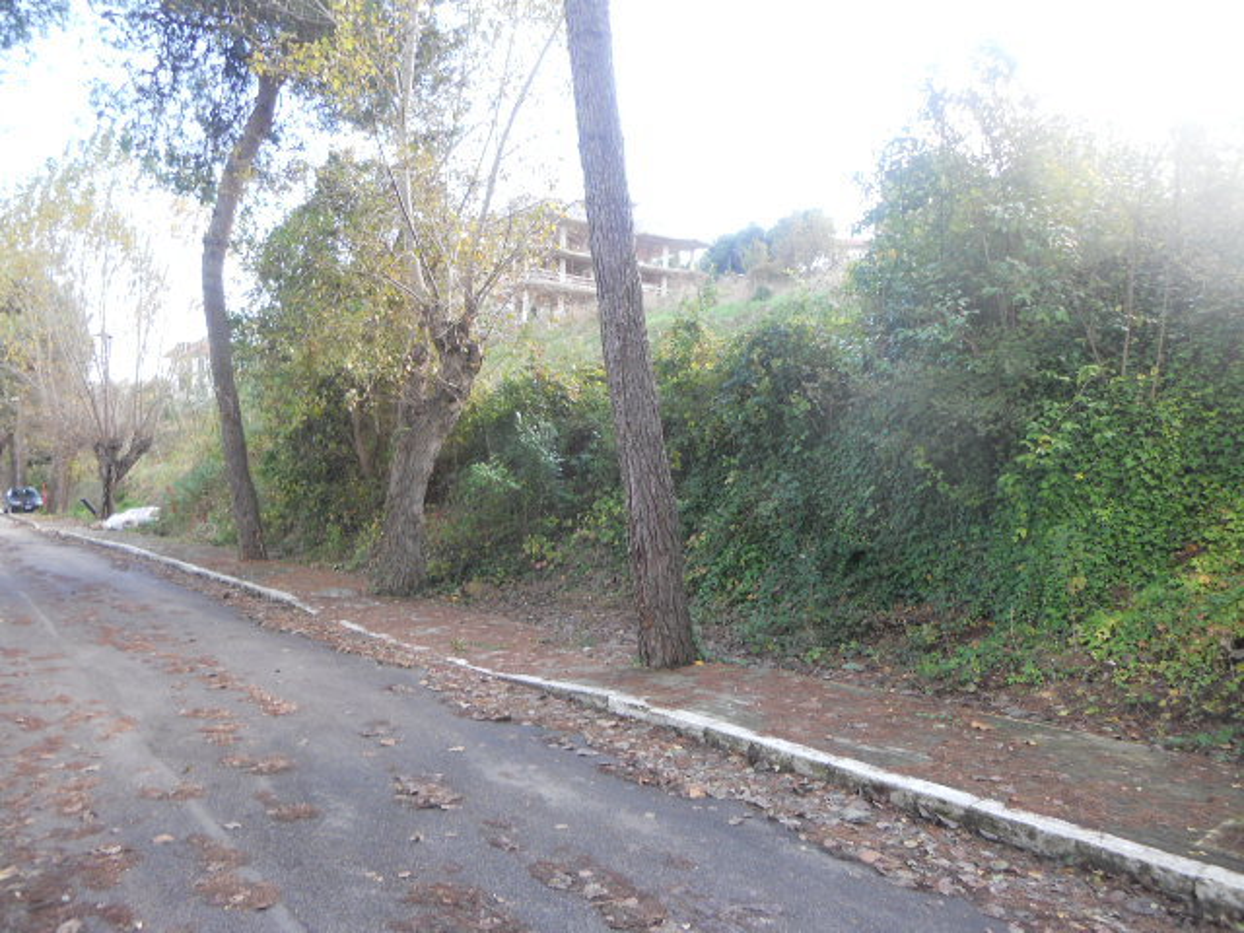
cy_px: 466
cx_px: 622
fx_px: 970
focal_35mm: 27
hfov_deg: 65.3
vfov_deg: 51.4
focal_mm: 4.9
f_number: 3.2
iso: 80
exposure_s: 1/60
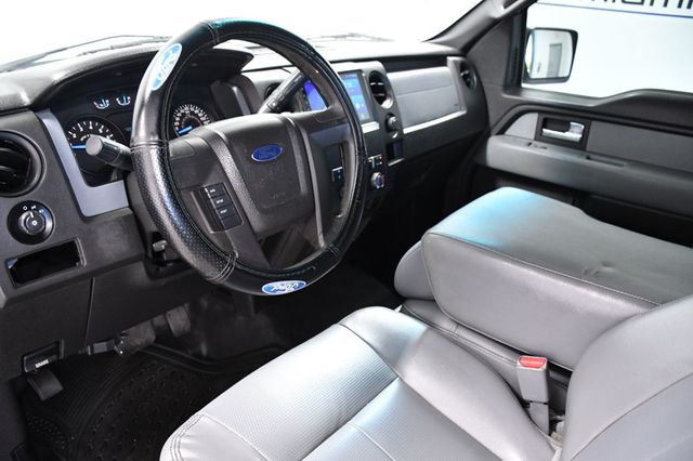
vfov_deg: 47.9
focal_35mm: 27
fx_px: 519
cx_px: 346
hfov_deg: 67.4
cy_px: 230
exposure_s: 1/80
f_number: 4
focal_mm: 18
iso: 2500
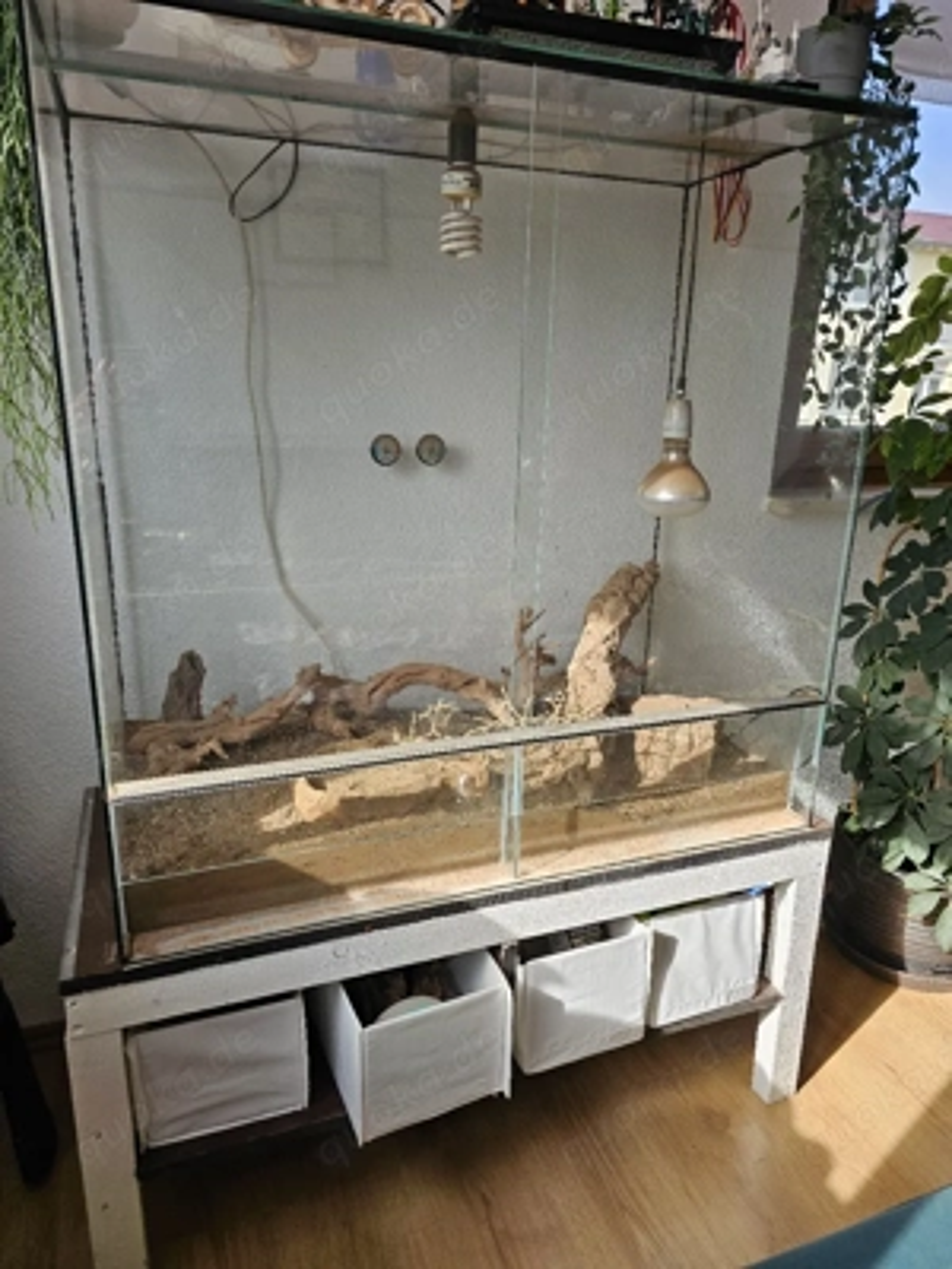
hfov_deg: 58.9
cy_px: 634
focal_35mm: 23
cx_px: 476
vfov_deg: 73.9
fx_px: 843
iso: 20
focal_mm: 6.3
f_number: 1.7
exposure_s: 1/182
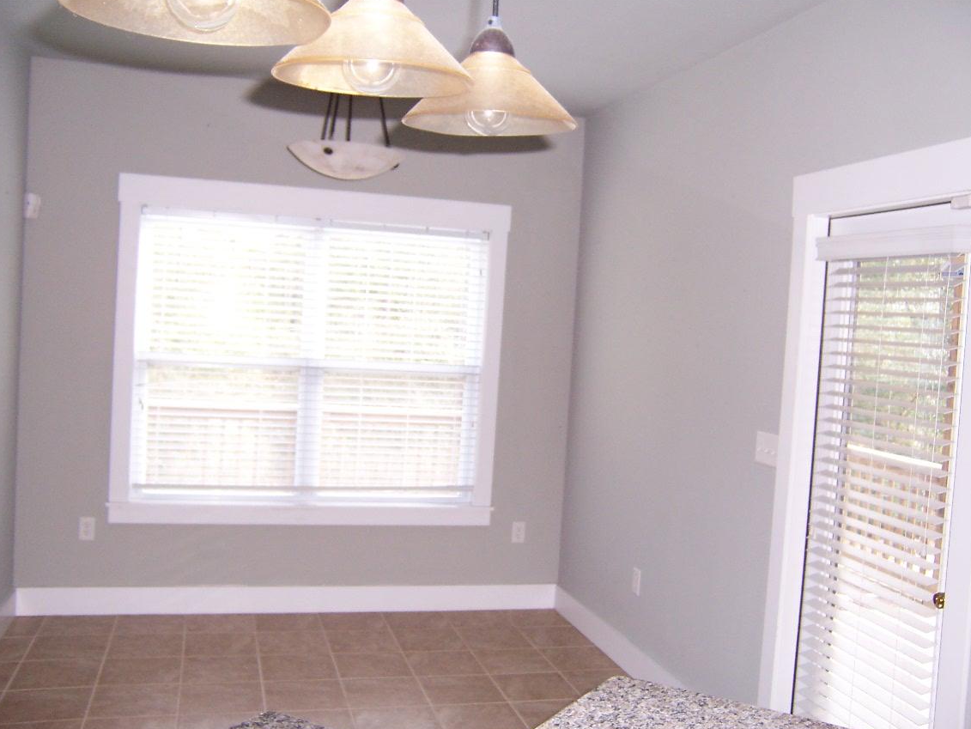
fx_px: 982
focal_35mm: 35
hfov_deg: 52.6
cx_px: 510
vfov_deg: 40.7
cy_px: 380
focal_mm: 5.5
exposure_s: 1/60
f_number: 2.8
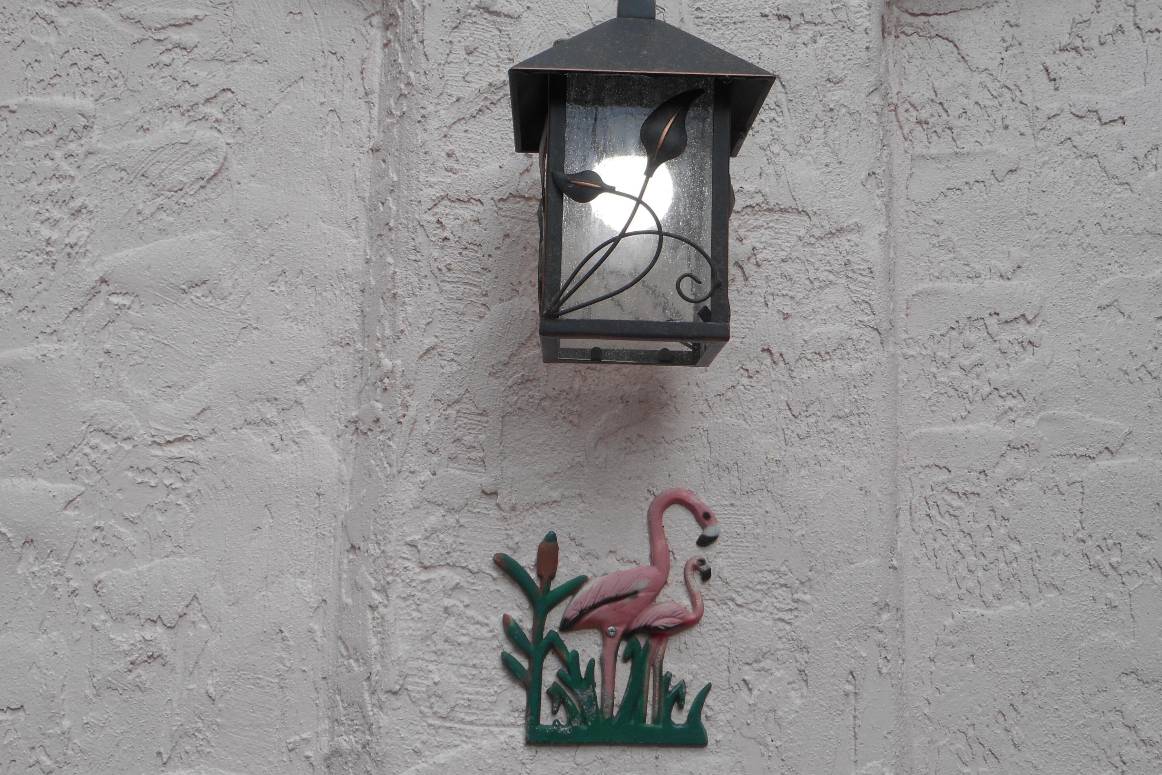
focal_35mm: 41
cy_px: 367
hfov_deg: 47.4
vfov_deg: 32.6
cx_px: 576
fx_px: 1323
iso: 80
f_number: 4.5
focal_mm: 6.9
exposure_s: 1/250
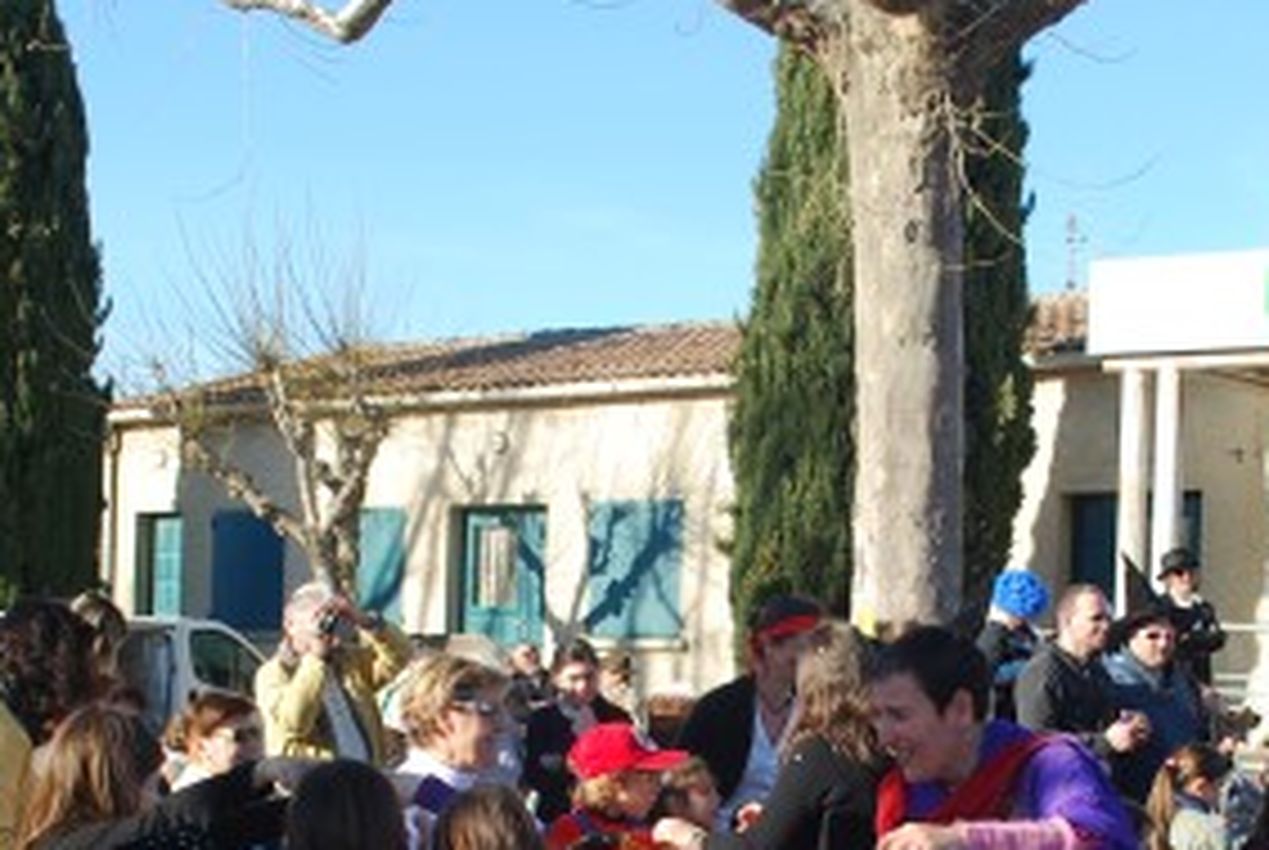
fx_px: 2648
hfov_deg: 26.9
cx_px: 742
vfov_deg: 17.9
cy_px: 816
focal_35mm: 75
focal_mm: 22
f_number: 6.3
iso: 100
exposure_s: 1/160
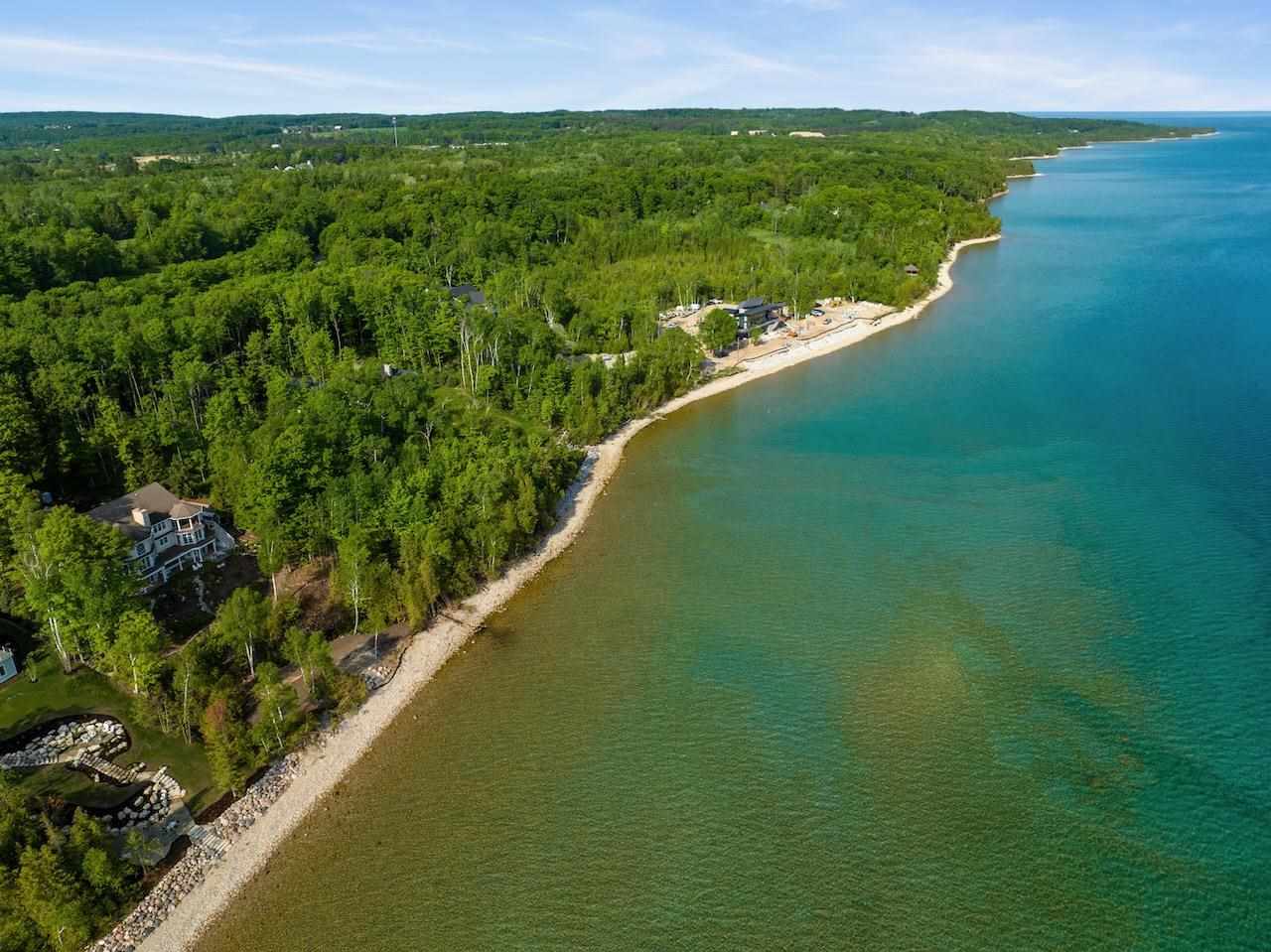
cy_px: 476
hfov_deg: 71.6
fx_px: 881
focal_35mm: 24
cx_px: 636
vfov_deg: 56.8
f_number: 2.8
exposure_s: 1/1600
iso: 110
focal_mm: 12.29
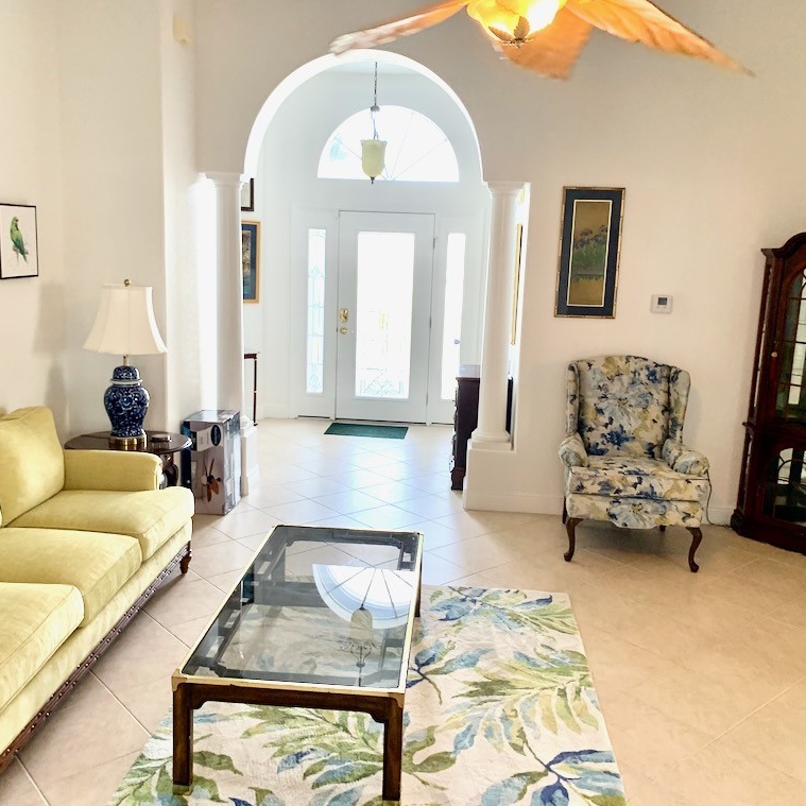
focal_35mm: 31
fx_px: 817
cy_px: 402
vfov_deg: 52.5
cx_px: 402
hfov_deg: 52.5
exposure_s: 1/60
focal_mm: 4.25
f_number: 1.8
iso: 125
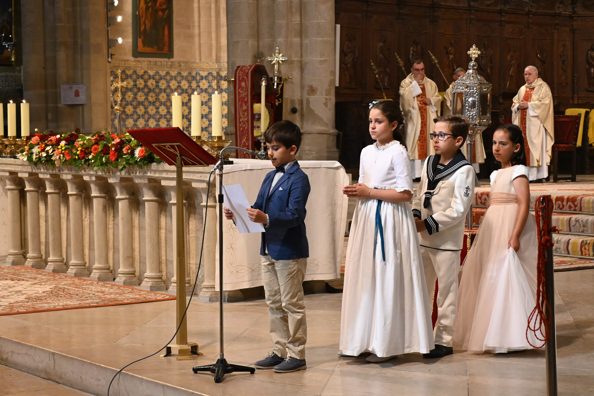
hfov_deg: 27.0
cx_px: 297
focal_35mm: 75
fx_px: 1237
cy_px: 198
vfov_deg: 18.2
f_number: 5.6
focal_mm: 50
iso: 3200
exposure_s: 1/125
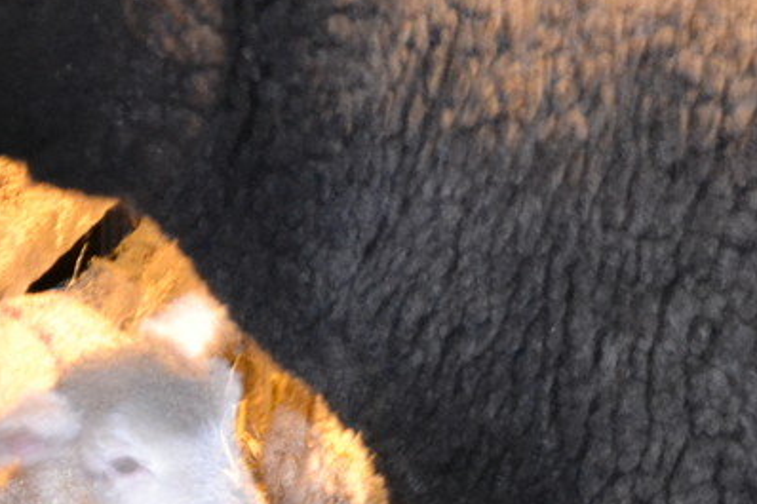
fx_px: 3573
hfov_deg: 12.1
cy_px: 623
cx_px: 179
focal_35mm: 170
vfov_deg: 8.0
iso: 3200
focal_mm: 44
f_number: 5.3
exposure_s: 1/6
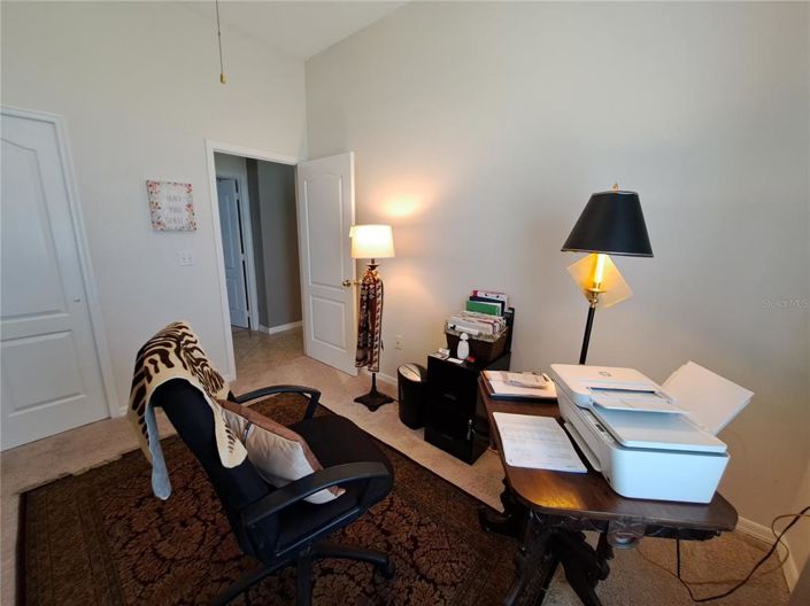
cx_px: 405
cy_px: 303
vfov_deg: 89.9
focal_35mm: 13
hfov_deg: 106.2
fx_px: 304
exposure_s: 1/40
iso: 125
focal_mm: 1.74
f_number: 2.2
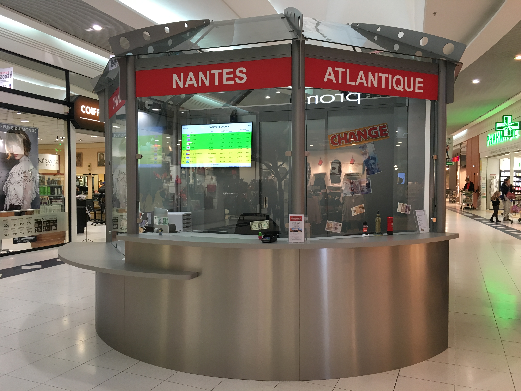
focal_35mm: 29
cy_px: 196
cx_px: 260
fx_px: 436
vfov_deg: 48.2
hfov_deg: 61.7
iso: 100
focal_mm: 4.15
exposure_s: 1/33
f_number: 2.2
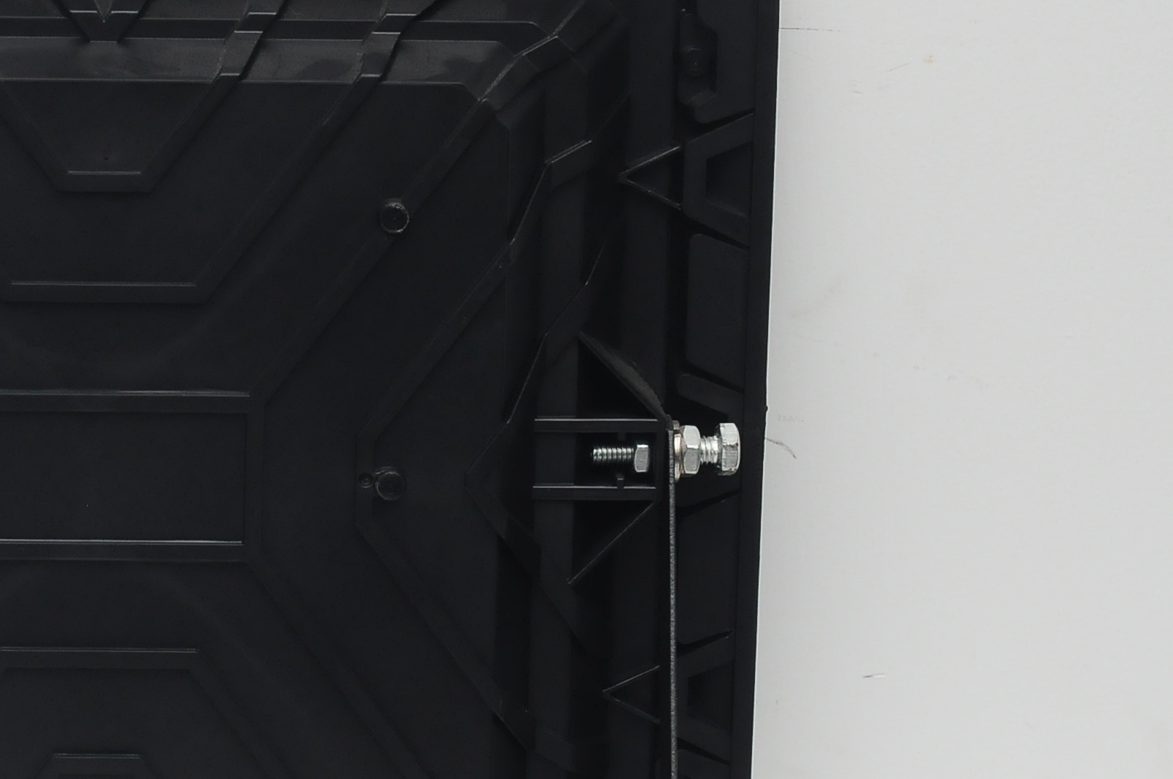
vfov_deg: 9.1
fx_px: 4882
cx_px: 88
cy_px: 419
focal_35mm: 150
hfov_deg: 13.6
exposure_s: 1/100
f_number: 8
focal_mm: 50
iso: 1000
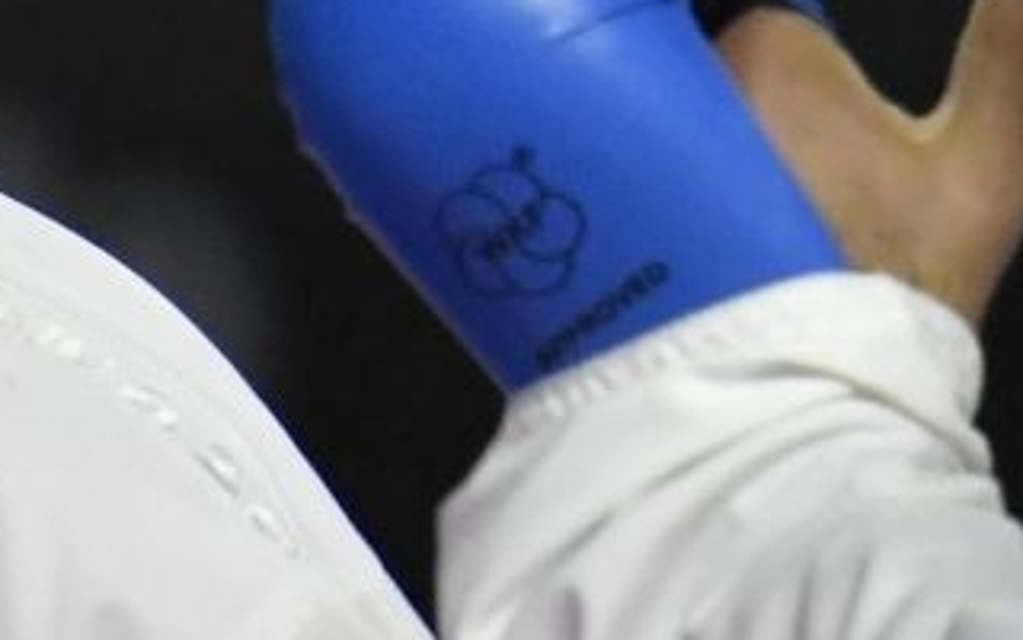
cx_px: 451
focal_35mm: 2409
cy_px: 515
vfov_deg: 0.5
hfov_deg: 0.9
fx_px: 67163
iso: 2000
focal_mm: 280
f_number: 4
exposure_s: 1/1000
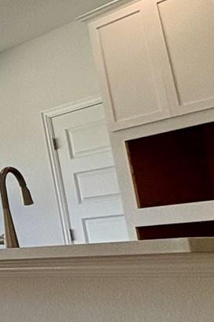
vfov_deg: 27.7
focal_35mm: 73
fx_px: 652
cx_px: -454
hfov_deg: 10.8
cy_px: 151
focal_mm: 2.22
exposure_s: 1/246
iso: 64
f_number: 2.2
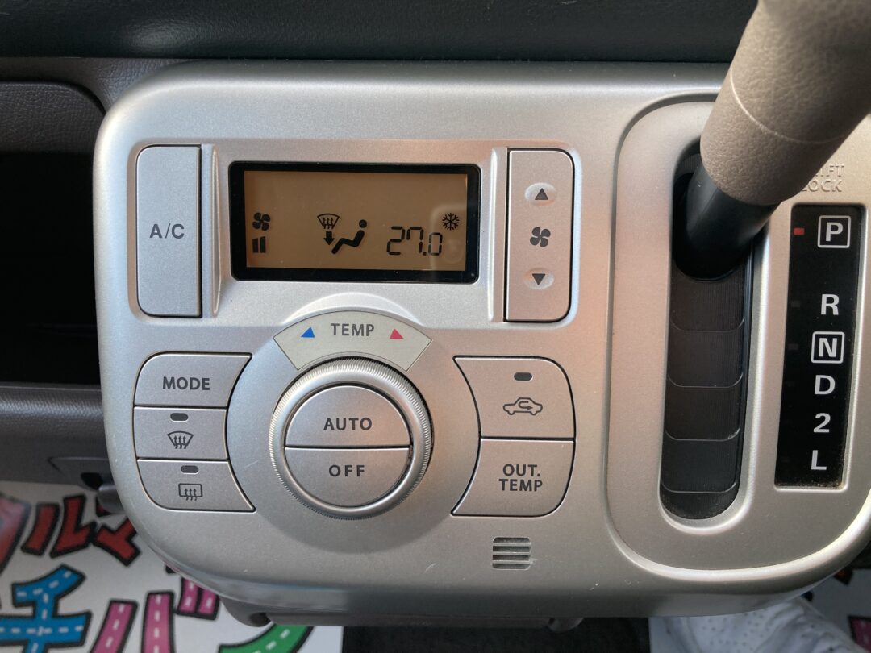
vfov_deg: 49.7
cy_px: 326
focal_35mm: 28
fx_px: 705
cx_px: 436
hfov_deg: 63.4
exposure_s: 1/121
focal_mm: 3.99
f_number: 1.8
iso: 64
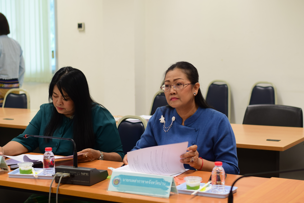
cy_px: 102
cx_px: 152
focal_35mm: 75
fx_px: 633
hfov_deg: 27.0
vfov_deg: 18.2
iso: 500
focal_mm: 50
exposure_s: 1/125
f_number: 3.2
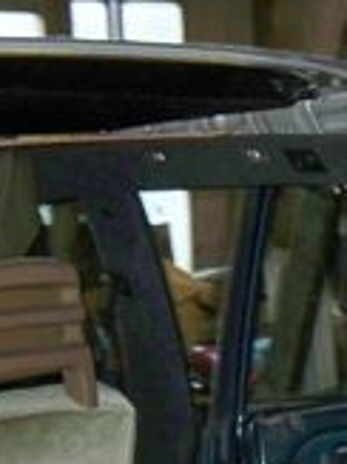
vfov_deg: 13.9
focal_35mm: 140
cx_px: 484
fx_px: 1874
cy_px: 445
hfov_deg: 10.3
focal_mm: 7.9
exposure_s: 1/30
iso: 200
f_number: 3.1
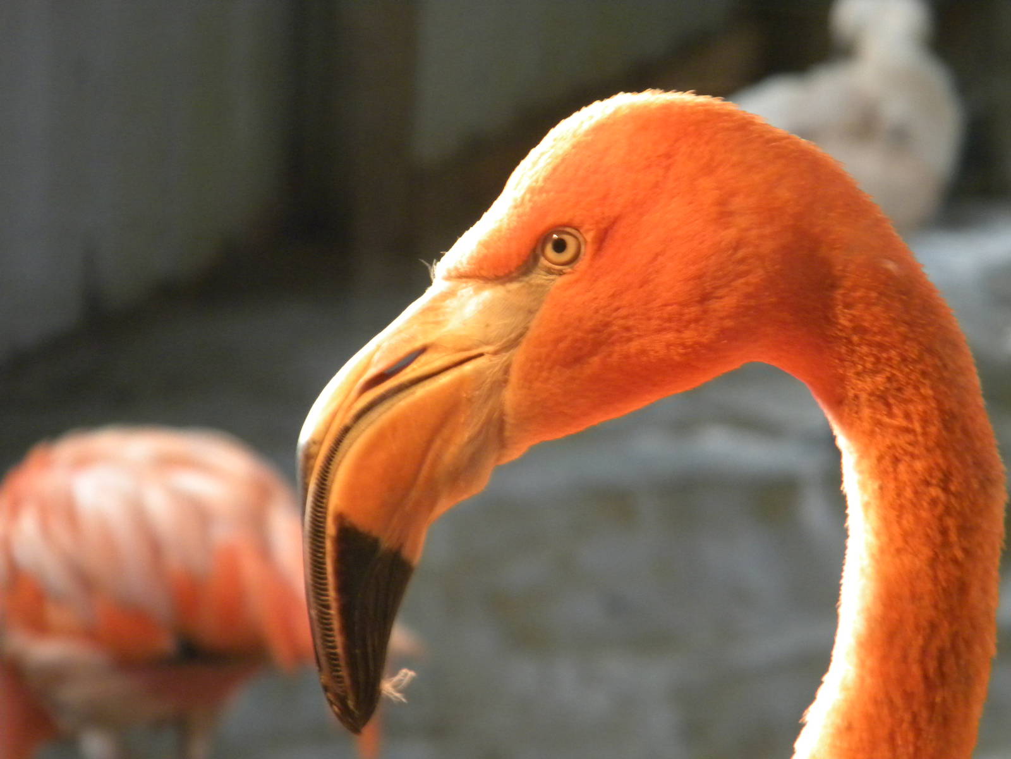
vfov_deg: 6.6
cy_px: 380
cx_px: 506
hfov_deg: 8.8
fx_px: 6601
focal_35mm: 226
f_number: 5.4
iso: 400
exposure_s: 1/18
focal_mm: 41
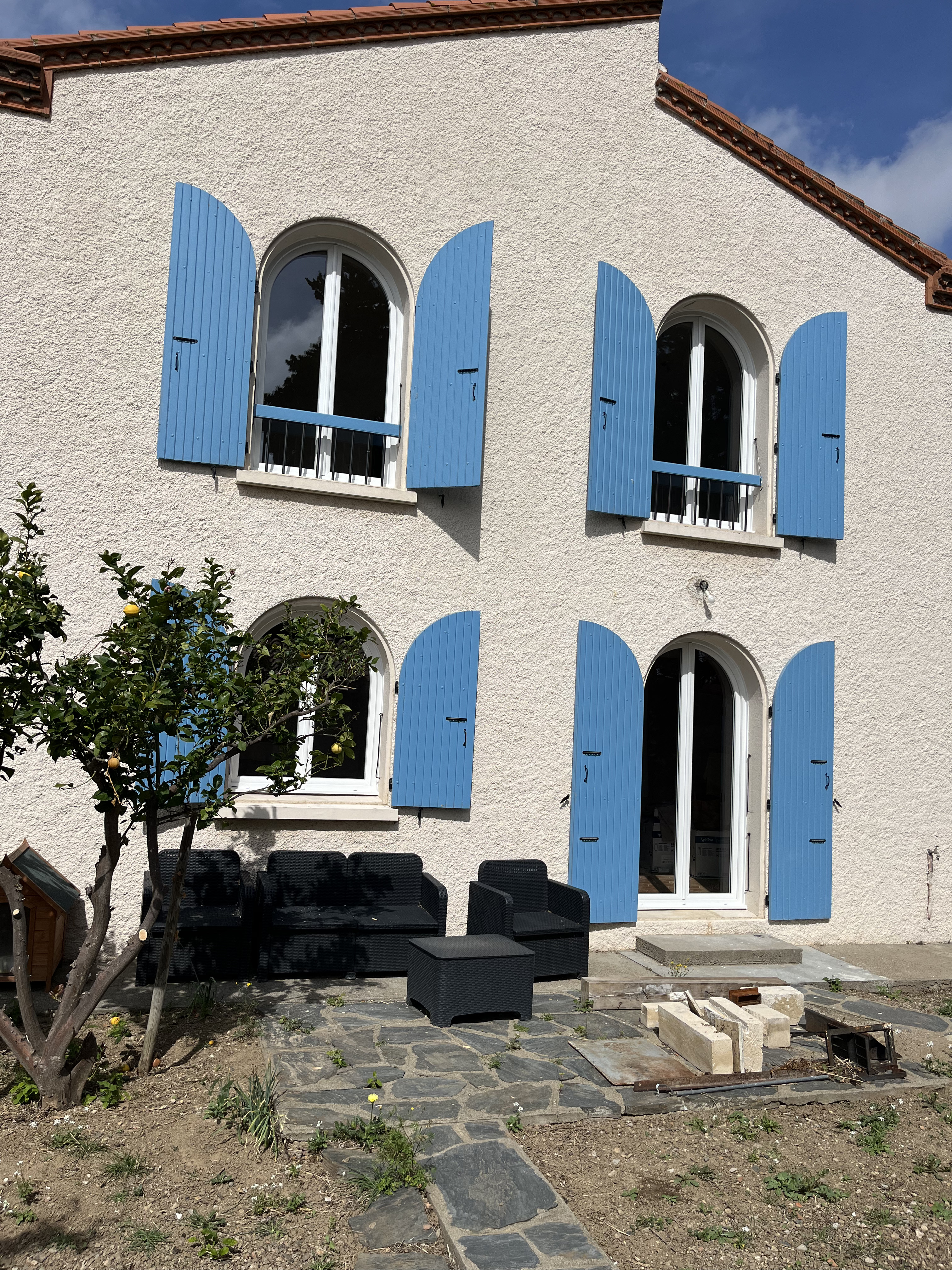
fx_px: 953
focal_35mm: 26
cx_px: 476
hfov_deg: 53.1
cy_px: 635
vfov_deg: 67.3
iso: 50
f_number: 1.6
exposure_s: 1/9901
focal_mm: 5.1
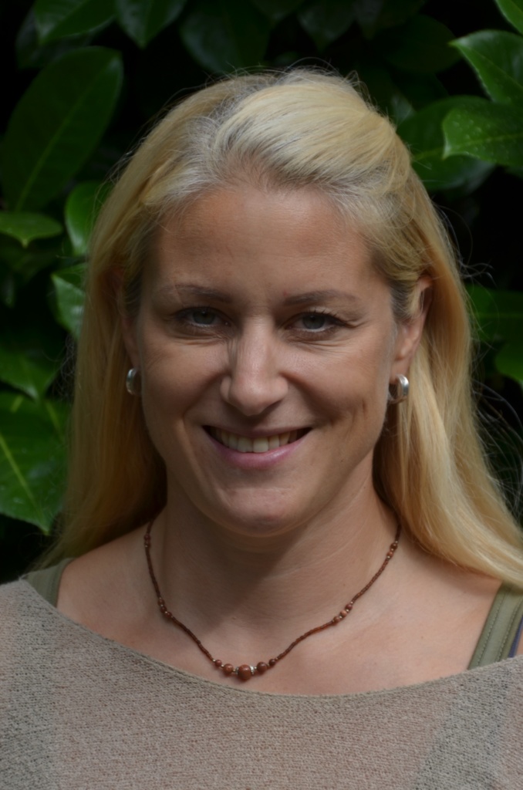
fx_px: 3941
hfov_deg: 7.6
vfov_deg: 11.4
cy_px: 395
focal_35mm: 180
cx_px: 262
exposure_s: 1/500
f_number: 6
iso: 140
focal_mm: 120
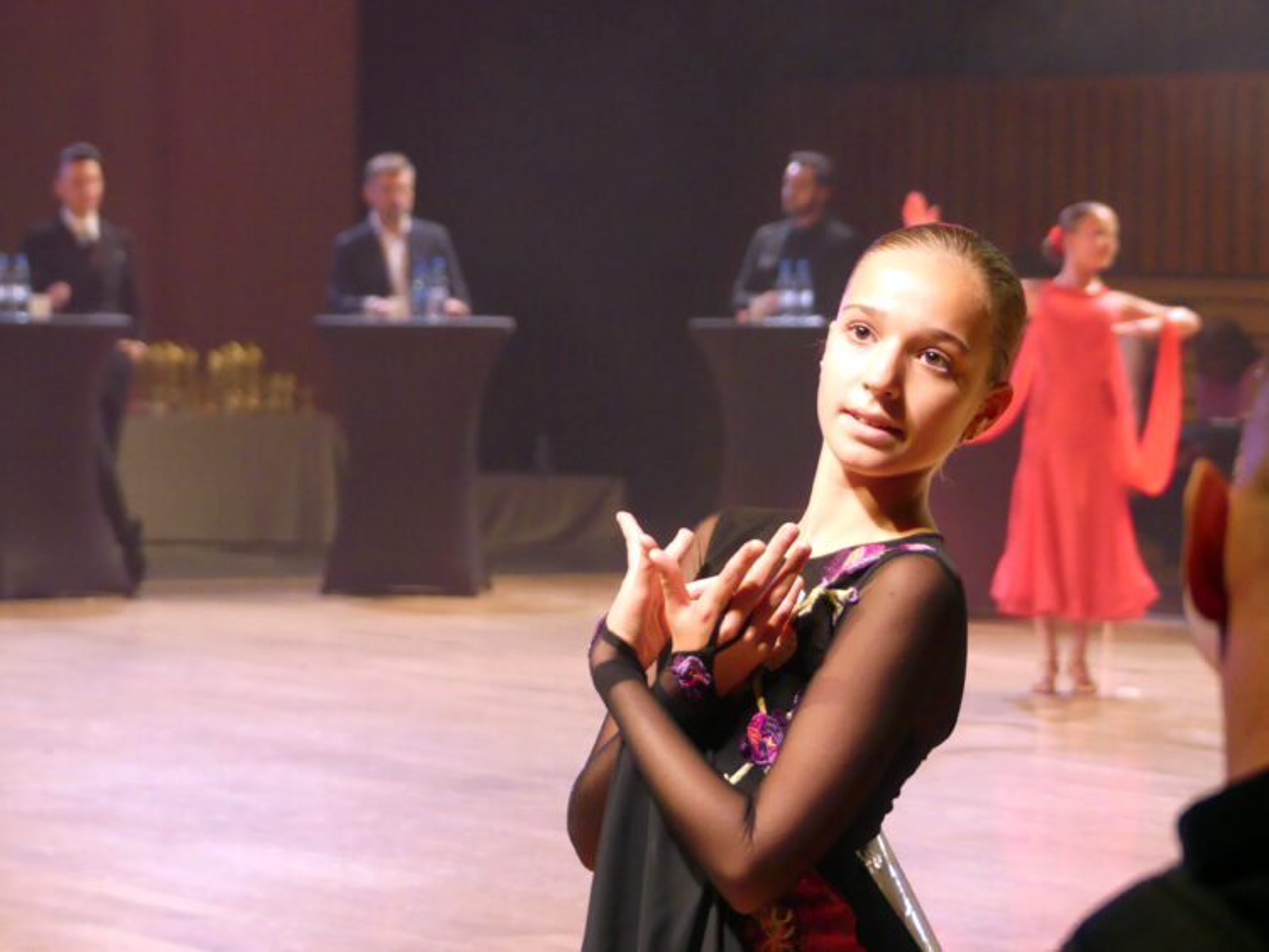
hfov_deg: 10.8
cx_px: 634
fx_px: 6711
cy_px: 476
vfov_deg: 8.1
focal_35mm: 183
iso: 640
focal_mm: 33
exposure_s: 1/80
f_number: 2.8
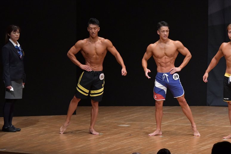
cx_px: 116
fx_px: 1635
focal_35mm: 255
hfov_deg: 8.1
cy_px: 77
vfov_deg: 5.4
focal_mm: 170
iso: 6400
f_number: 5.6
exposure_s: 1/400
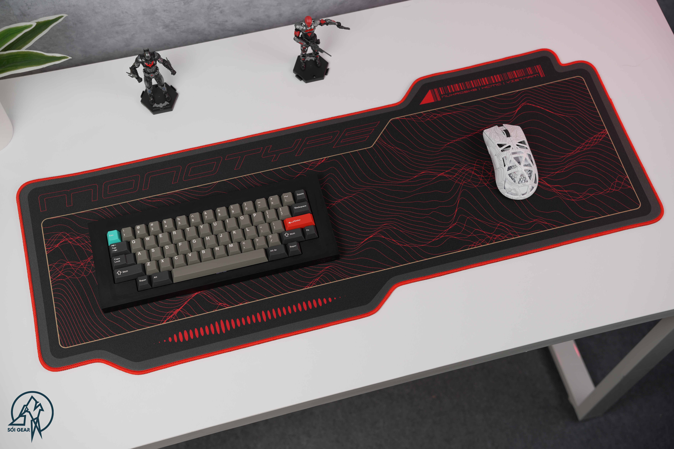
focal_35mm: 50
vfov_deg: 27.0
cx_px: 337
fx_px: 934
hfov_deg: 39.7
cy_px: 224
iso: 160
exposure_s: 1/80
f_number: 4.5
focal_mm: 49.9
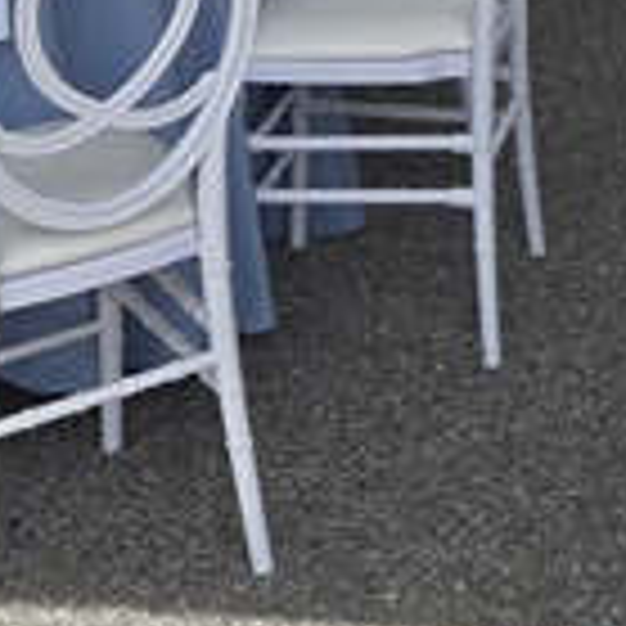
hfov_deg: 14.2
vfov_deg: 13.7
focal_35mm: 117
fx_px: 2394
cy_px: -405
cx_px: 869
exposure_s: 1/1145
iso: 25
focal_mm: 5.4
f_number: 1.8
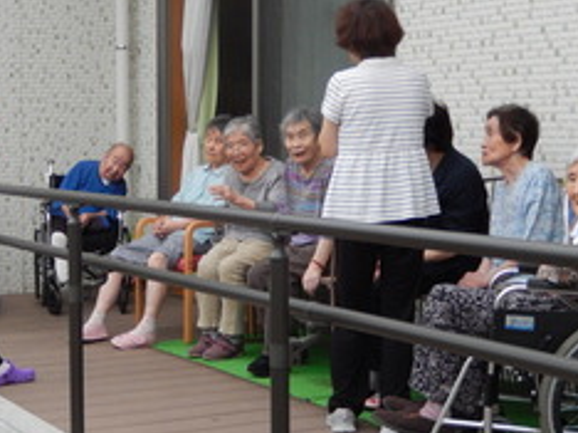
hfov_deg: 25.2
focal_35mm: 77
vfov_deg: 19.1
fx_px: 1284
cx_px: 193
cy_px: 171
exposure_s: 1/250
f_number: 4.3
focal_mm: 8.1
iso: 320
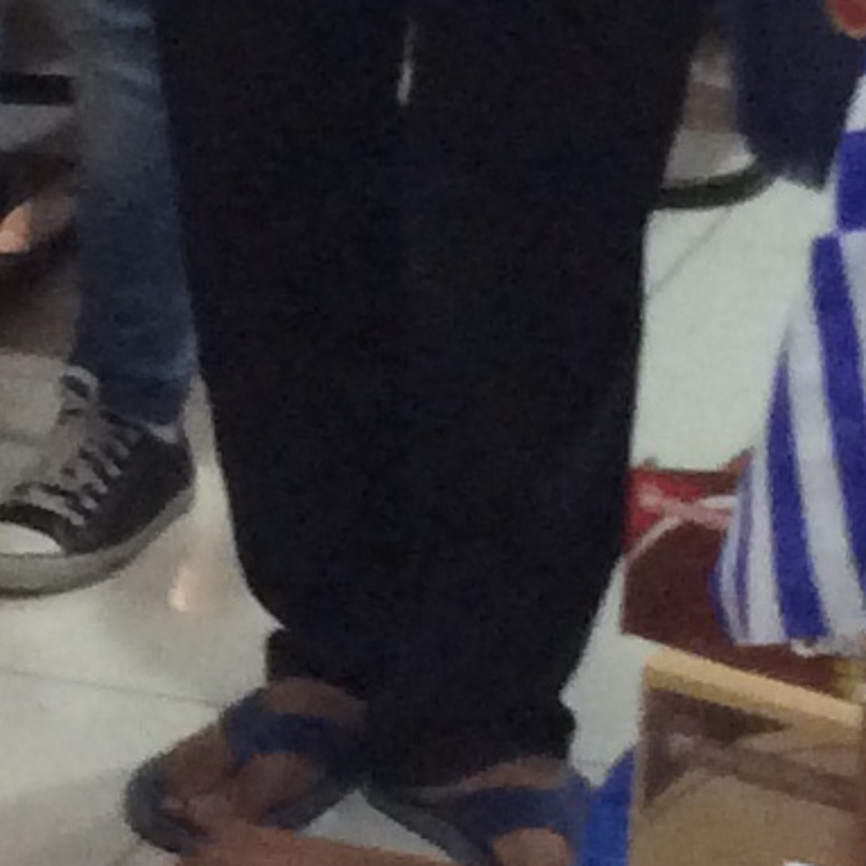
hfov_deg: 9.2
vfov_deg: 9.1
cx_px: 366
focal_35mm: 191
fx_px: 5406
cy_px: 170
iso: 160
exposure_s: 1/24
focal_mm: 3.3
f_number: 2.4
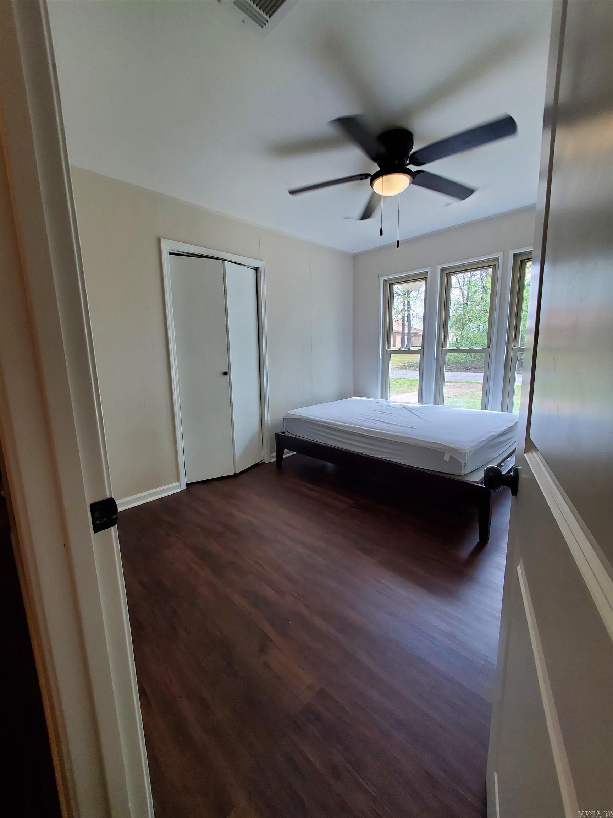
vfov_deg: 106.2
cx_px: 306
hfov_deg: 89.9
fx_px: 307
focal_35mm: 13
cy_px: 409
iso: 100
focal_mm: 1.8
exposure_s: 1/60
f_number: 2.2
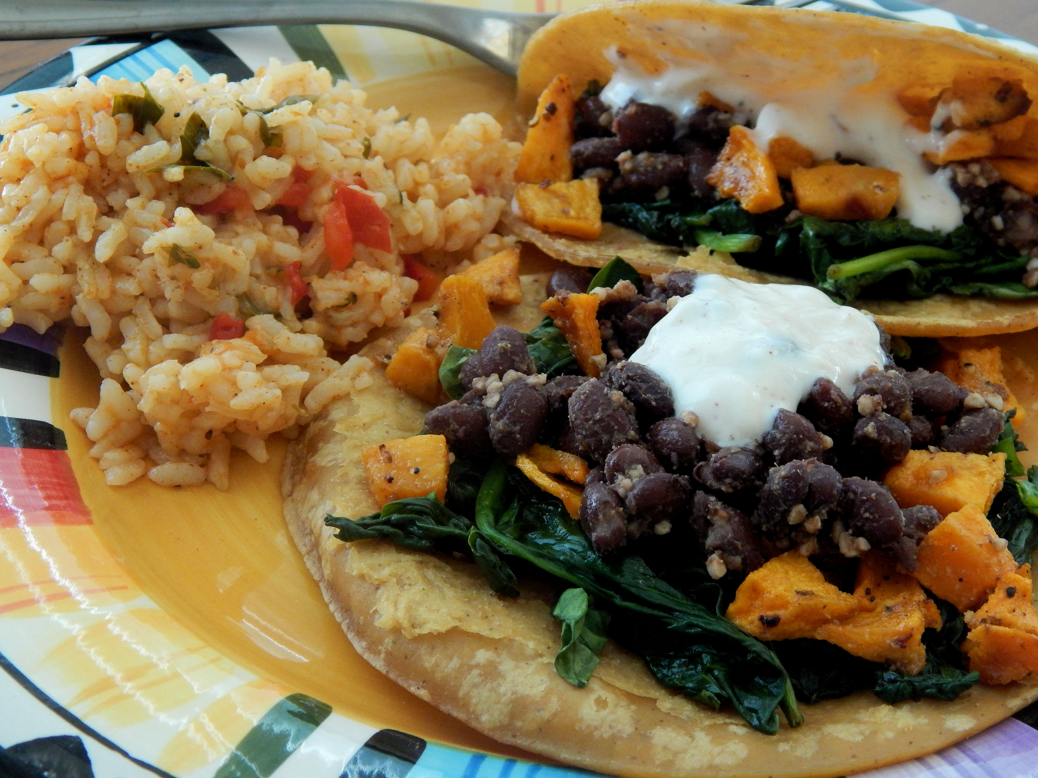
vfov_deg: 17.2
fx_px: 2579
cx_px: 519
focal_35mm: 86
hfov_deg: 22.8
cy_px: 389
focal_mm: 15.3
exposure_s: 1/15
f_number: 4.3
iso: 400
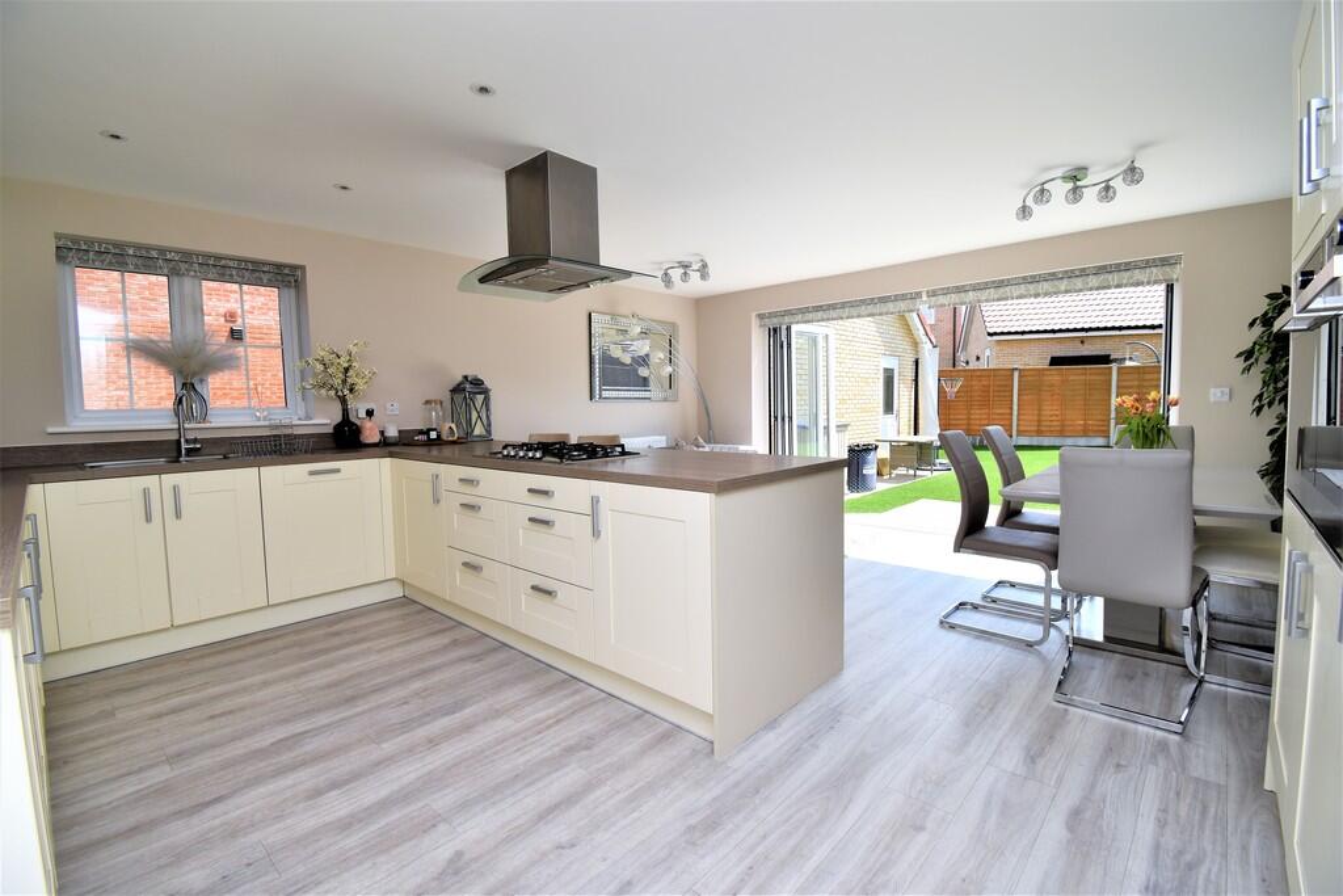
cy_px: 448
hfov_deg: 100.4
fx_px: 560
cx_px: 672
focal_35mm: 15
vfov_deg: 77.3
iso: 100
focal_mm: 10
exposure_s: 1/200
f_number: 7.1
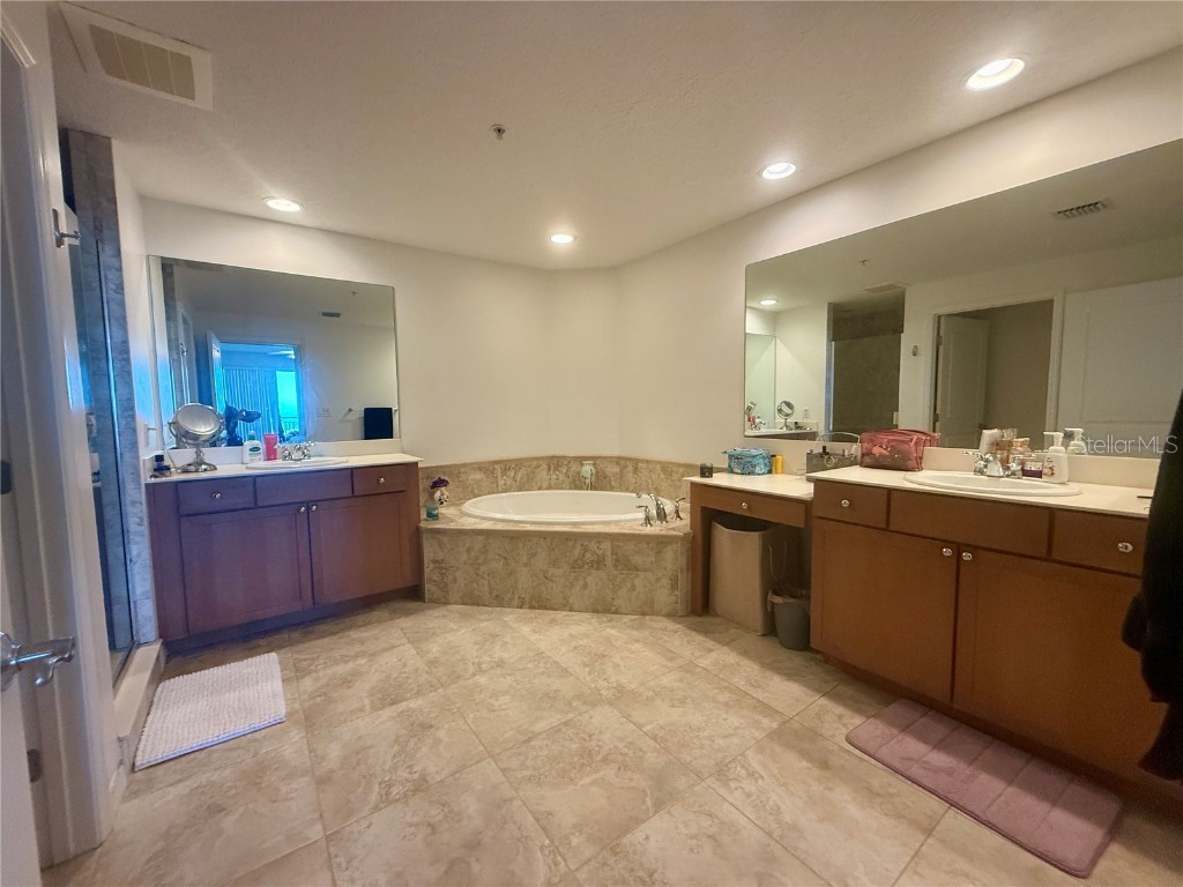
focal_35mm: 14
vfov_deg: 85.7
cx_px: 592
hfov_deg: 102.1
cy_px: 444
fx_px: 478
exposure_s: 1/120
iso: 400
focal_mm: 2.22
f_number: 2.2
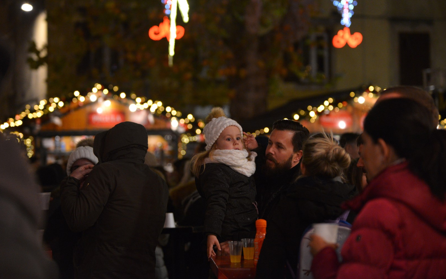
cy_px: 129
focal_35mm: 103
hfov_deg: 20.2
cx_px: 222
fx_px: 1252
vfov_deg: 12.7
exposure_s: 1/160
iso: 3200
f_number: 2.8
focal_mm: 100
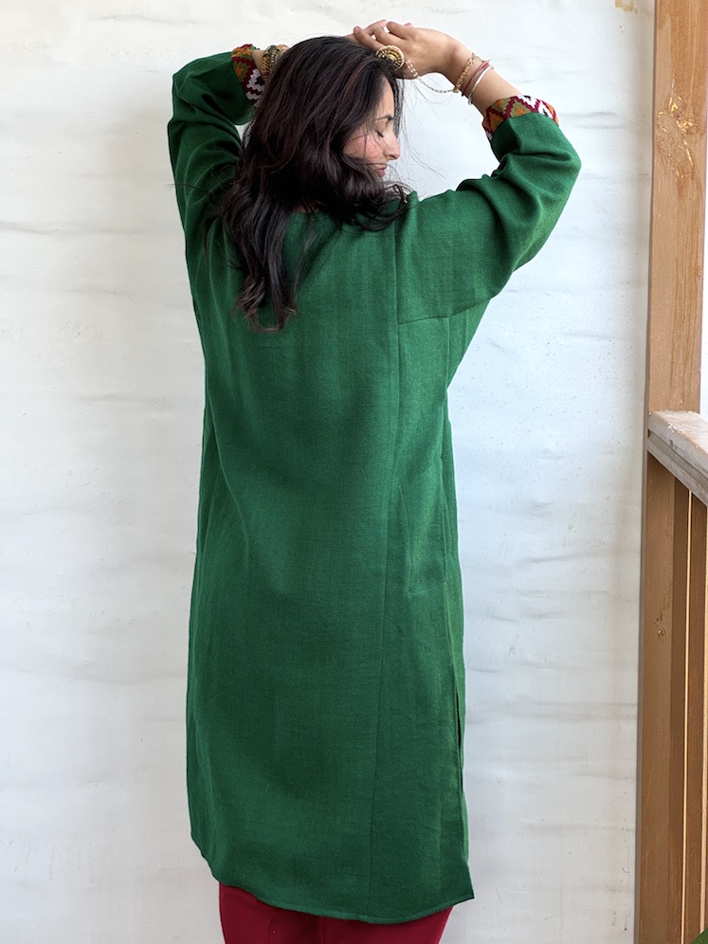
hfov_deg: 19.1
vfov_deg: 25.3
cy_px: 472
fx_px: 2100
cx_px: 354
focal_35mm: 77
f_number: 2.8
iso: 80
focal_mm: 9
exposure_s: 1/99
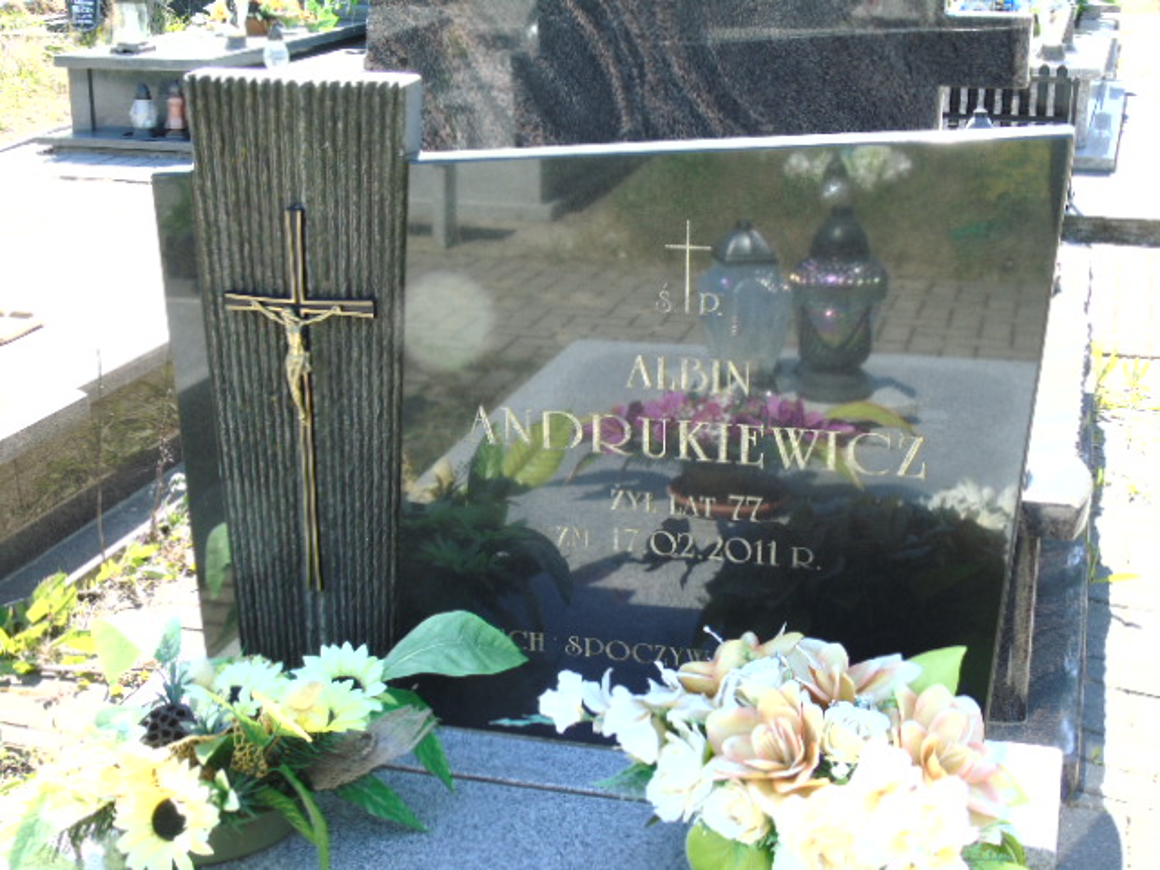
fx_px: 1810
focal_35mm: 54
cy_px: 435
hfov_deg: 35.5
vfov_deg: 27.0
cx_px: 580
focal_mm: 9.6
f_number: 4.3
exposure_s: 1/100
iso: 80
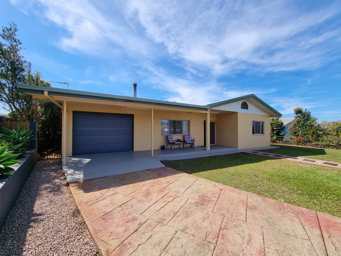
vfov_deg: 89.9
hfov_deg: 106.2
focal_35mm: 13
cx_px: 170
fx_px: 128
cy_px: 128
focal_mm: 2.2
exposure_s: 1/1480
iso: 50
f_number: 2.2
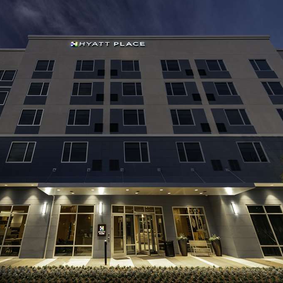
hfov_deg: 79.7
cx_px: 112
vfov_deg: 80.7
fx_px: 166
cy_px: 141
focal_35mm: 18
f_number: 4.5
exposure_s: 1/20
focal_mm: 14
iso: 900
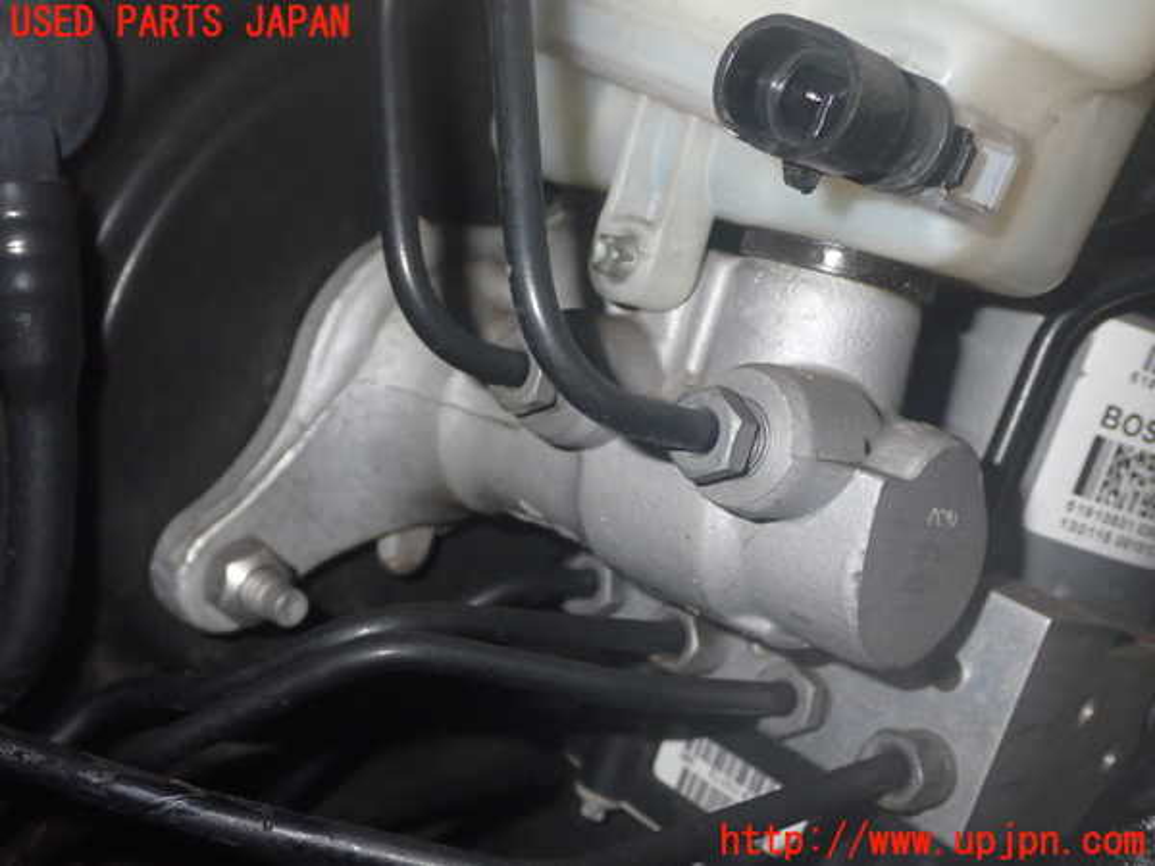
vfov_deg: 30.9
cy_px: 433
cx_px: 578
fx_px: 1568
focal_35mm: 47
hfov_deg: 40.4
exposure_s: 1/50
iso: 500
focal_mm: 8.4
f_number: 9
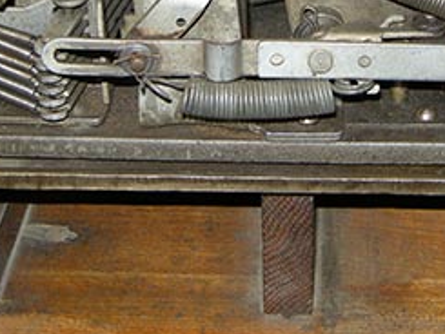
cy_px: -60
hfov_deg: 21.1
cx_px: 326
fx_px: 1183
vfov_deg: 15.5
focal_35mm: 92
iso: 64
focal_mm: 7.5
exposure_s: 1/60
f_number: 2.7
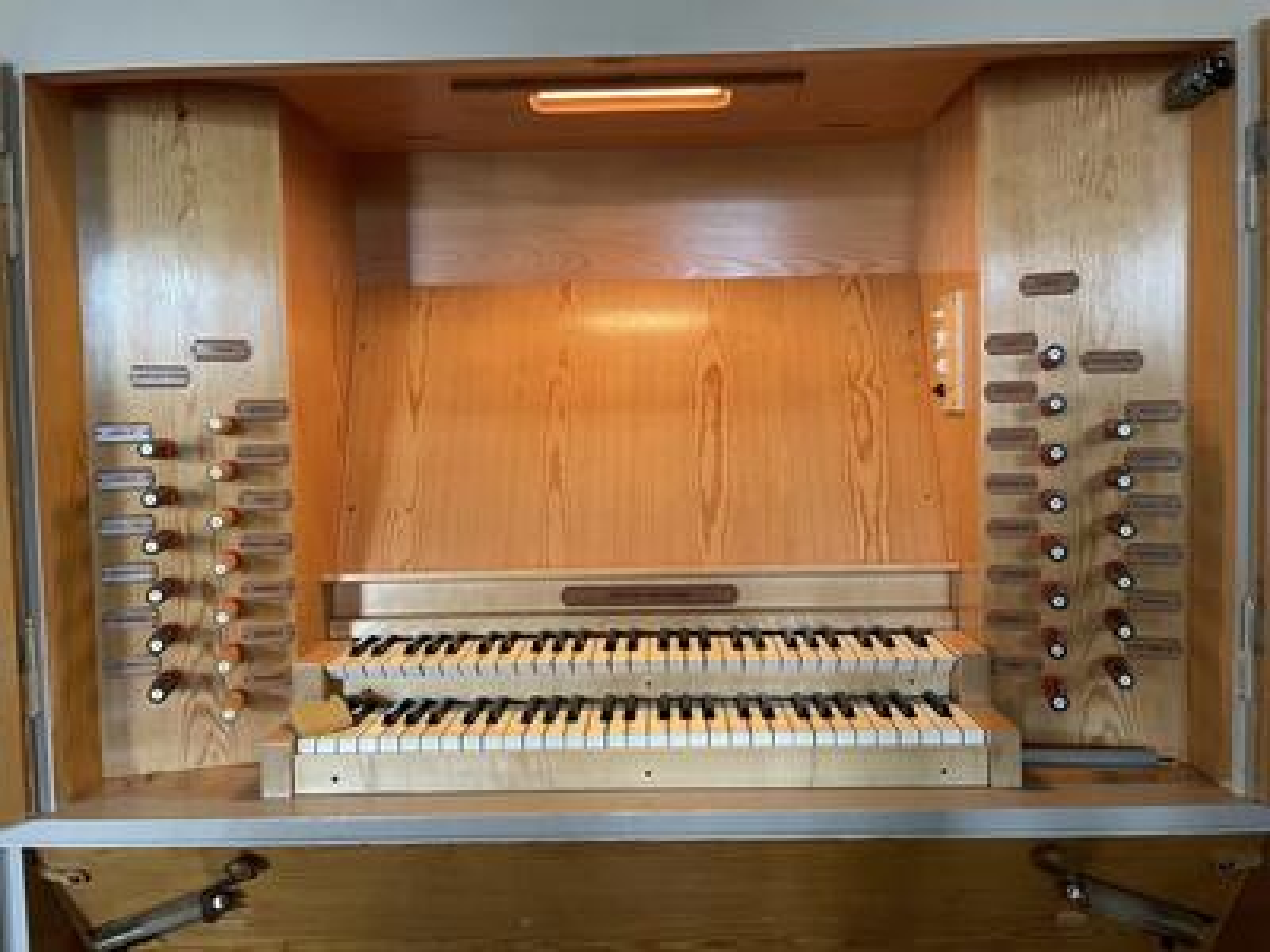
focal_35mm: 26
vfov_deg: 53.1
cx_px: 635
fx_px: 954
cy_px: 476
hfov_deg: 67.3
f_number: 1.6
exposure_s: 1/50
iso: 500
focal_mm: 4.2
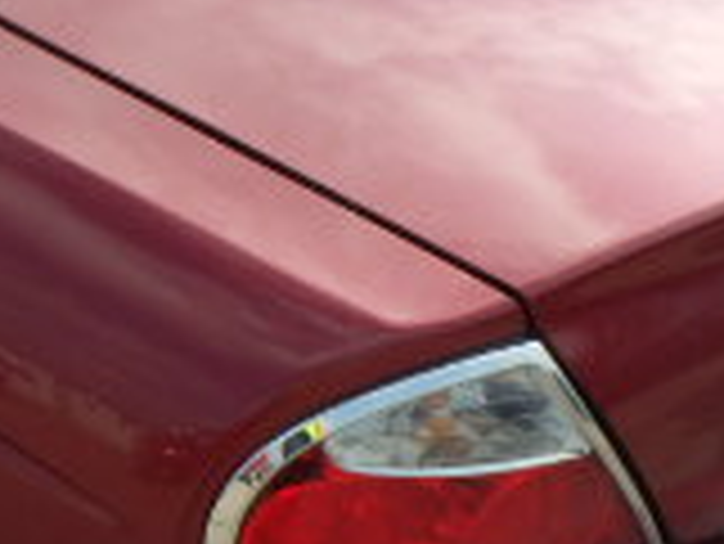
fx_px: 2323
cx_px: -90
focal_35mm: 111
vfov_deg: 13.3
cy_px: 130
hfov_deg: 17.1
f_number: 11
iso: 125
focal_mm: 5
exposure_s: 1/100
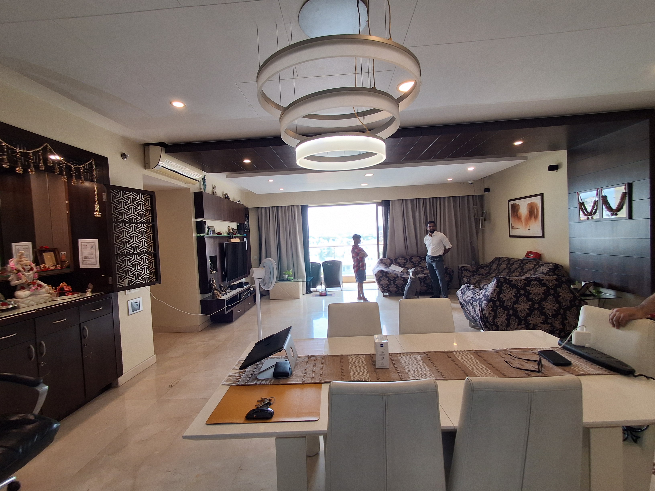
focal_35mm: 16
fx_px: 303
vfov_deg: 78.1
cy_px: 246
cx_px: 328
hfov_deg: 94.5
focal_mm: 1.64
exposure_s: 1/50
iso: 64
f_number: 2.2
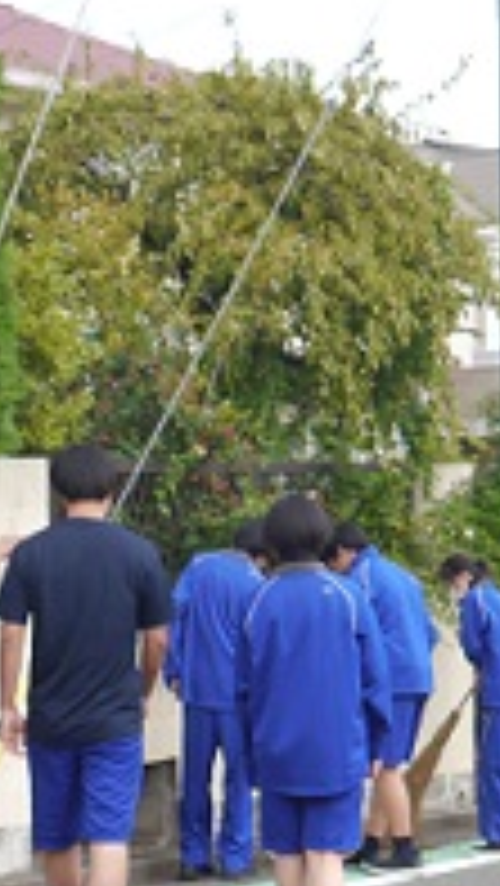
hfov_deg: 10.5
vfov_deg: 18.3
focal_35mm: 116
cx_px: 259
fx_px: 2731
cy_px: 735
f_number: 7.1
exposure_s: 1/200
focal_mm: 23
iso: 160
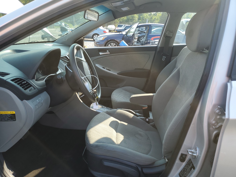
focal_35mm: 26
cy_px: 88
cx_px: 118
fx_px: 177
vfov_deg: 53.1
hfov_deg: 67.3
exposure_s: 1/526
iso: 50
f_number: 1.5
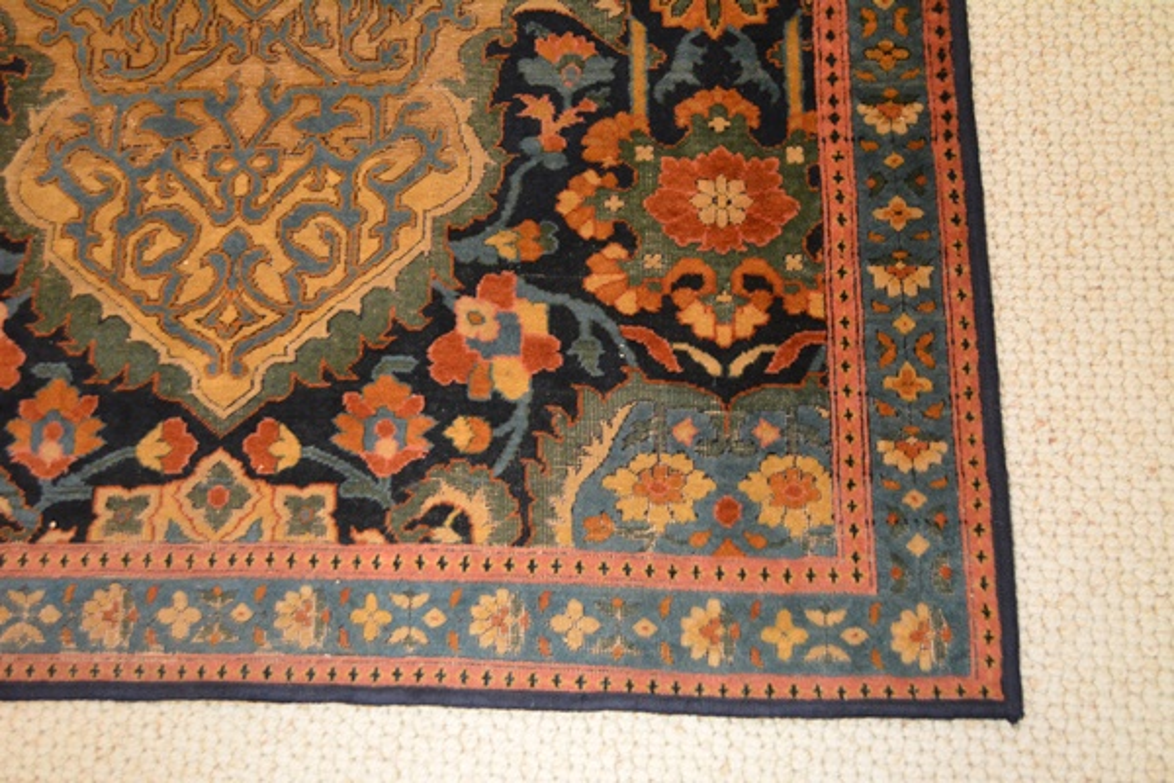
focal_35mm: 39
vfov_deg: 34.2
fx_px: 1272
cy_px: 392
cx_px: 587
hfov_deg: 49.6
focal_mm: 26
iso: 1600
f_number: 4.2
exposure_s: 1/60
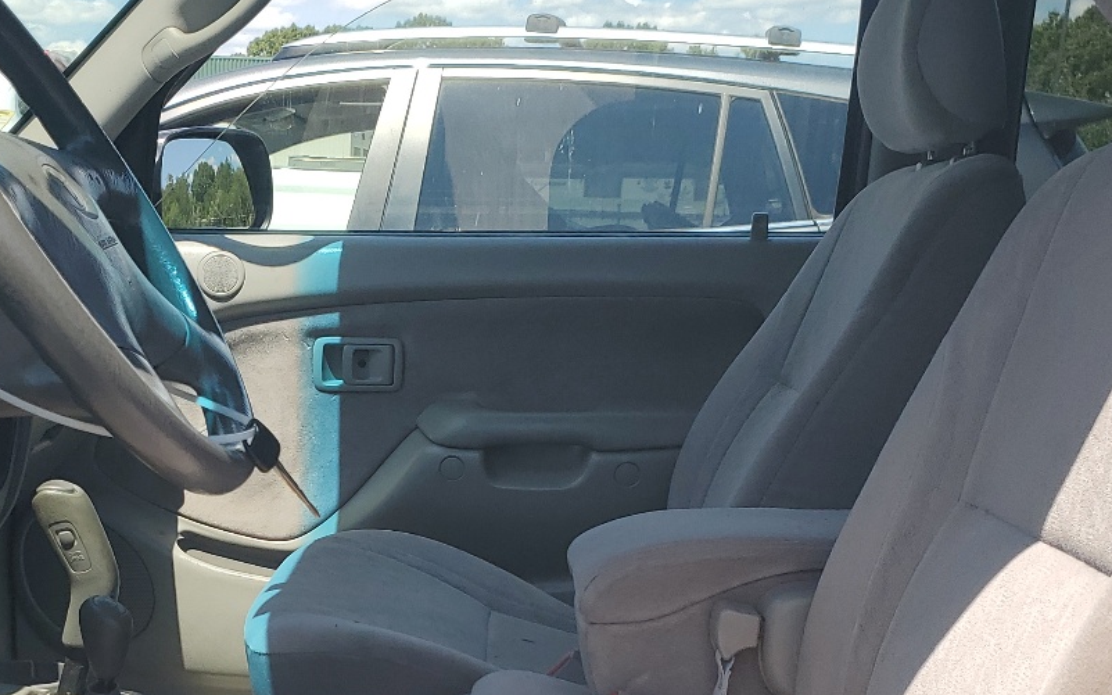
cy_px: 585
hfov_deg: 36.4
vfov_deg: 23.1
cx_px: 337
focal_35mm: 55
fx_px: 1667
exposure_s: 1/1667
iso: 50
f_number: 1.5
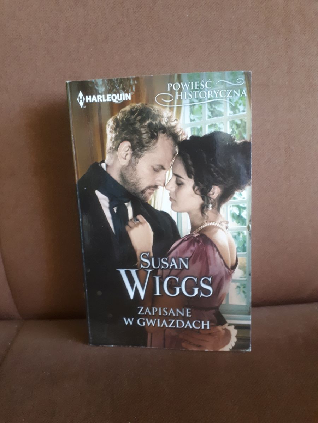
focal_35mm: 27
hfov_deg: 51.4
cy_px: 212
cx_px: 159
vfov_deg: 65.3
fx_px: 331
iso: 320
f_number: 1.9
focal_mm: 3.6
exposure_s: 1/15
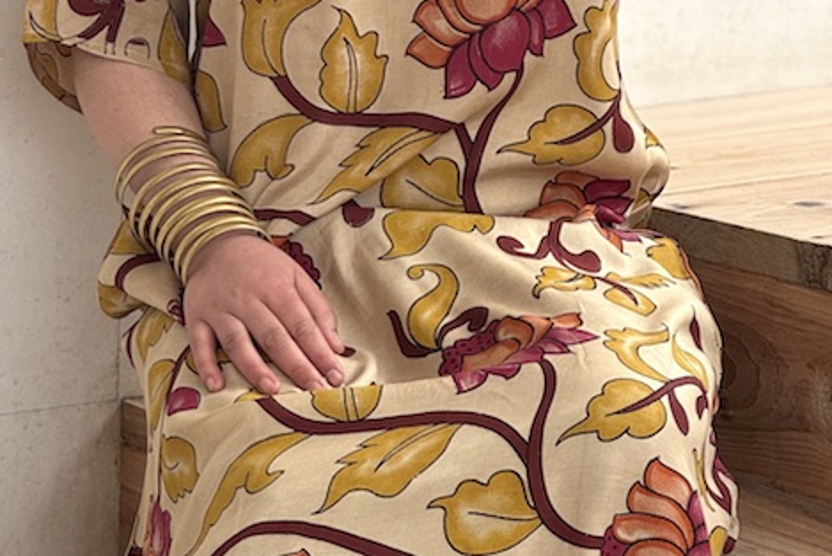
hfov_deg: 12.1
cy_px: 99
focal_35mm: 170
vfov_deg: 8.1
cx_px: 276
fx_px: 3930
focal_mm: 9
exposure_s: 1/99
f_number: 2.8
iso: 50
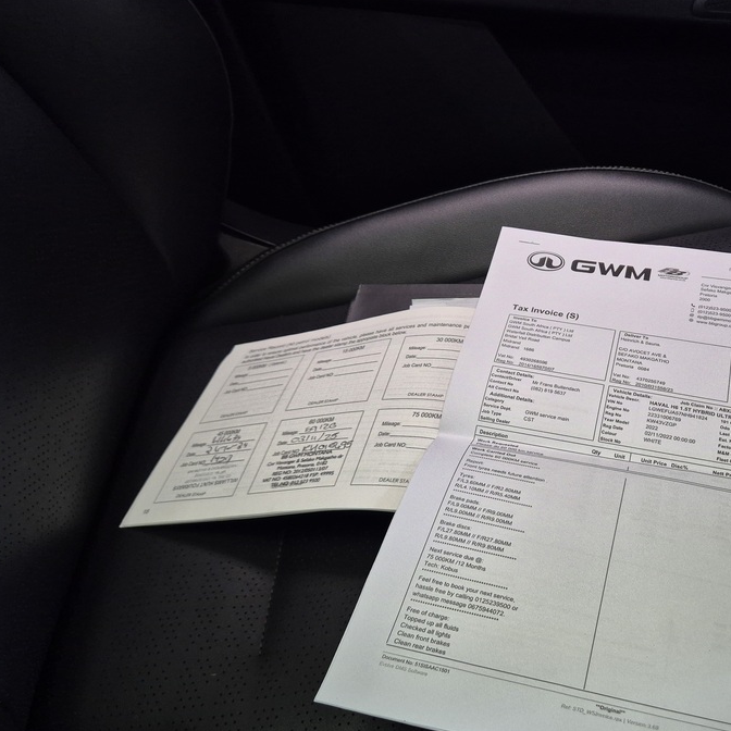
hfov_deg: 50.8
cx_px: 528
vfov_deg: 52.4
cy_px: 402
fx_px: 741
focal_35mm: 31
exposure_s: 1/100
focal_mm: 5.4
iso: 500
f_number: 1.8
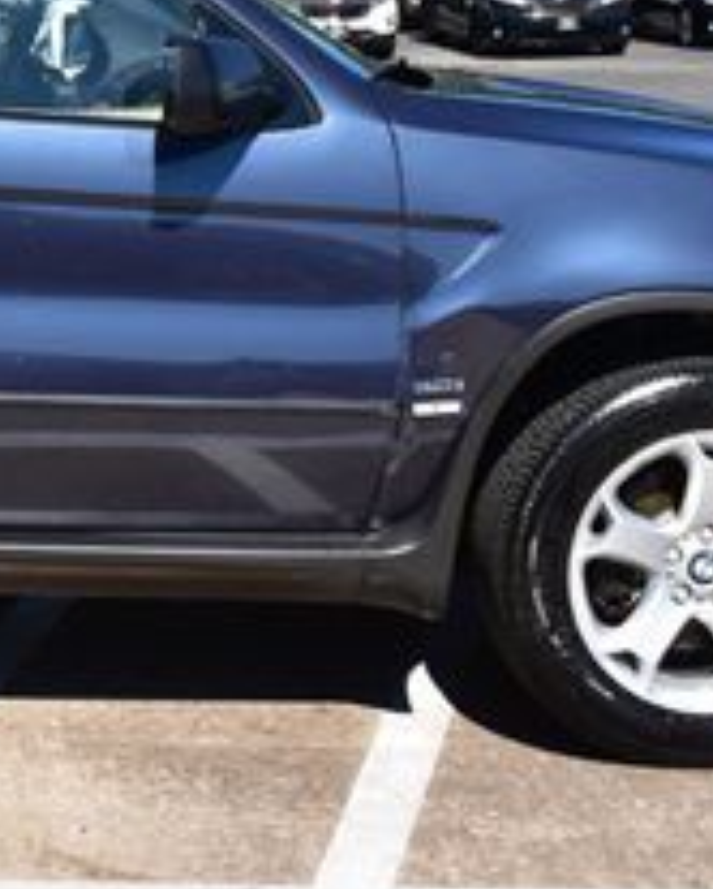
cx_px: -258
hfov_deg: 16.5
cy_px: 69
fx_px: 2291
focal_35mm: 87
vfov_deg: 21.4
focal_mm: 20
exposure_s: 1/500
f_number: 11
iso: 400
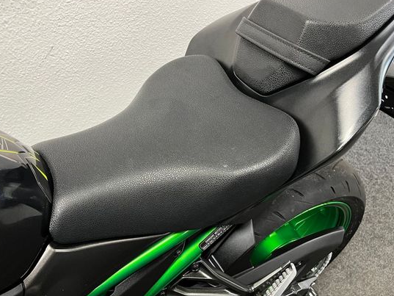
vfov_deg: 45.5
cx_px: 177
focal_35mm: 31
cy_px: 144
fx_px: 353
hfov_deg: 58.2
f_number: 1.6
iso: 200
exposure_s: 1/50
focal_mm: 5.1
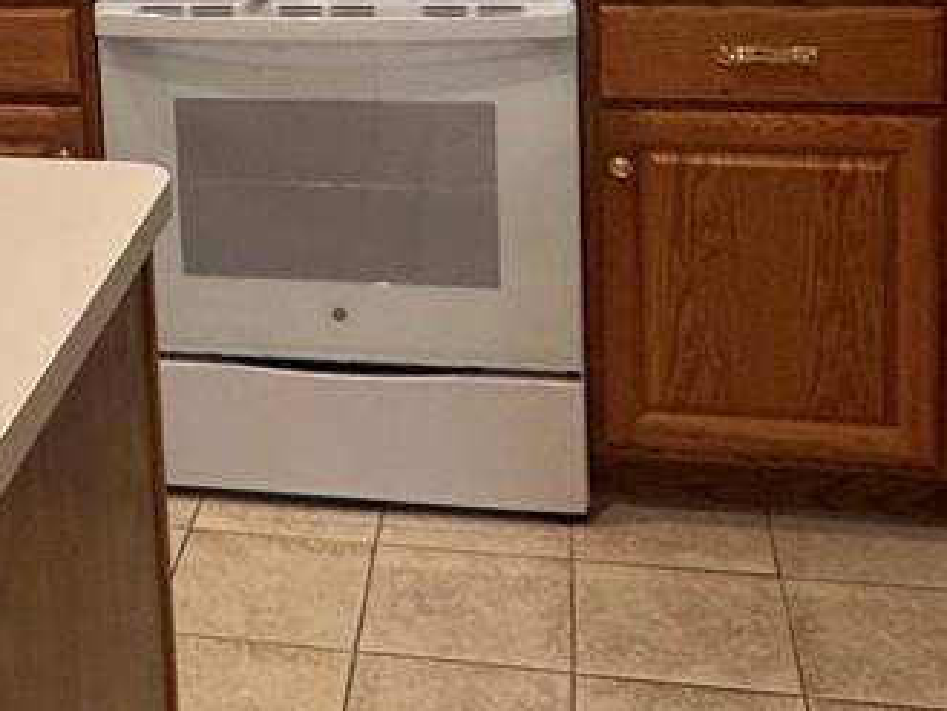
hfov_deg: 27.2
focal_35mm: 68
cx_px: 37
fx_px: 1861
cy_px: -153
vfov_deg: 20.2
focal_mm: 2.22
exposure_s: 1/60
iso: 250
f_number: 2.2
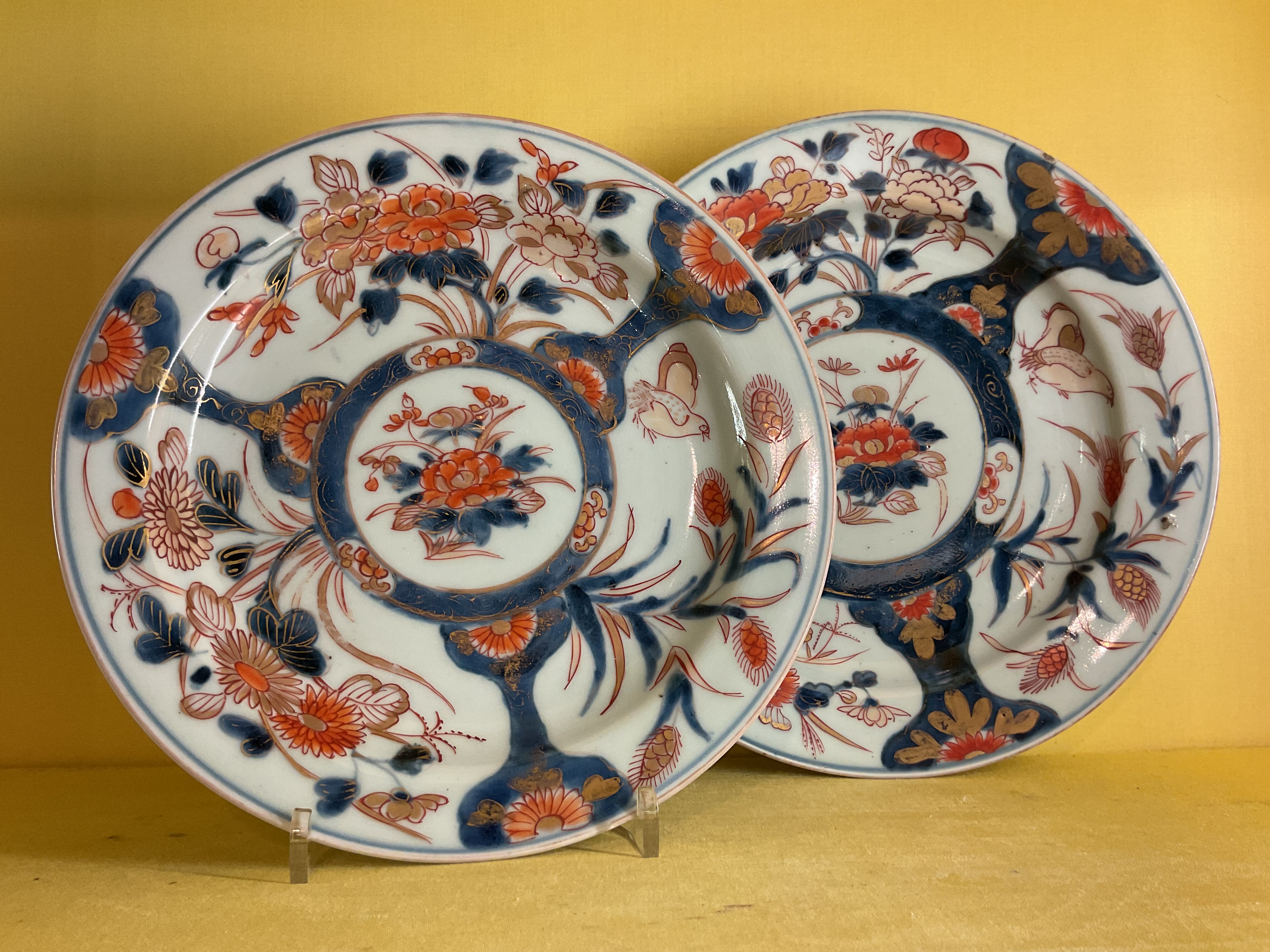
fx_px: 1064
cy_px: 476
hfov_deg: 61.7
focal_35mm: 29
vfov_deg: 48.2
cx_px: 635
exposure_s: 1/60
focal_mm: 3
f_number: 1.8
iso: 64
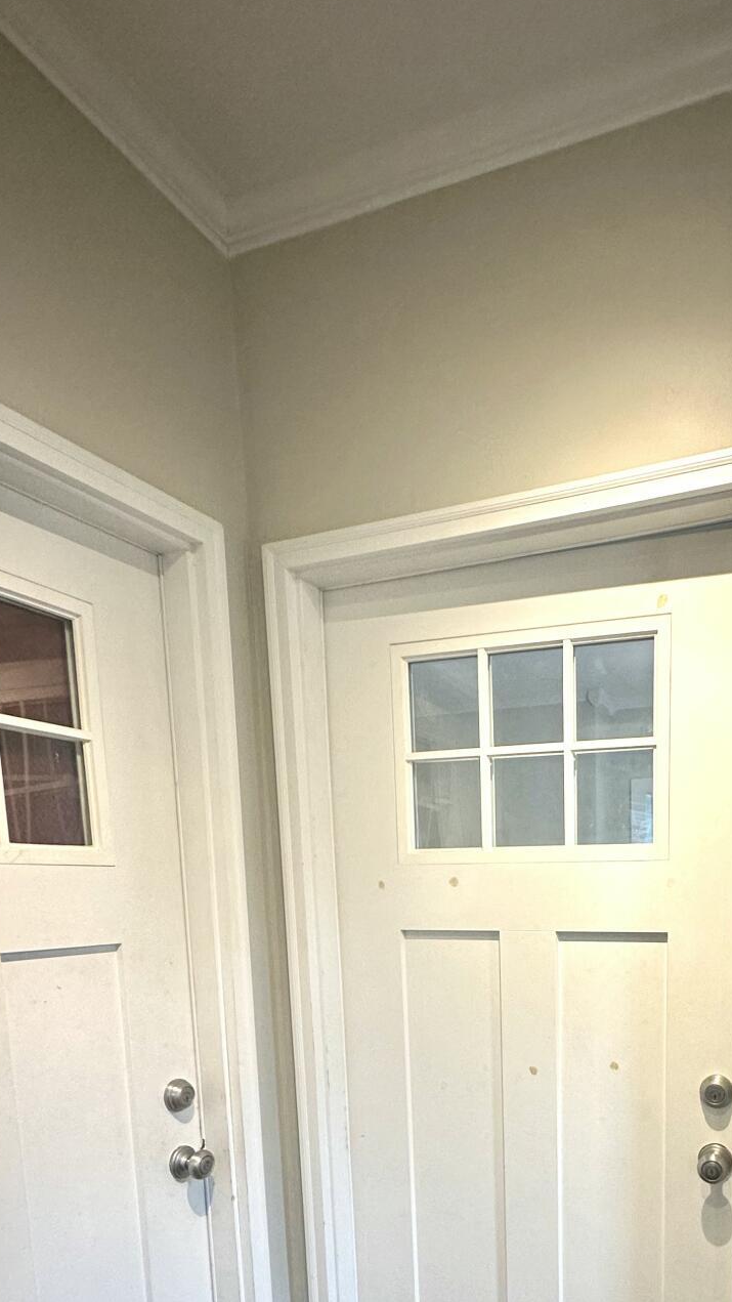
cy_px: 1009
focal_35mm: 24
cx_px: 556
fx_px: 828
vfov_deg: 70.1
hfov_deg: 45.9
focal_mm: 2.22
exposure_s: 1/120
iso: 160
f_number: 2.2
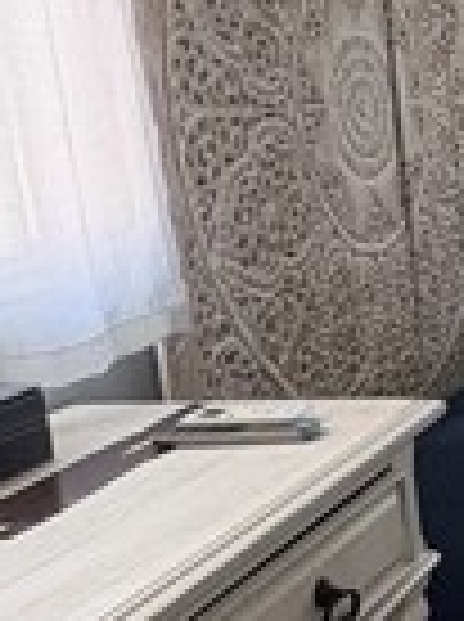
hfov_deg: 16.5
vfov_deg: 29.9
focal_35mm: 65
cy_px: 306
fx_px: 1165
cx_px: 955
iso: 125
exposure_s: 1/99
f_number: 2.2
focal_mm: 2.22
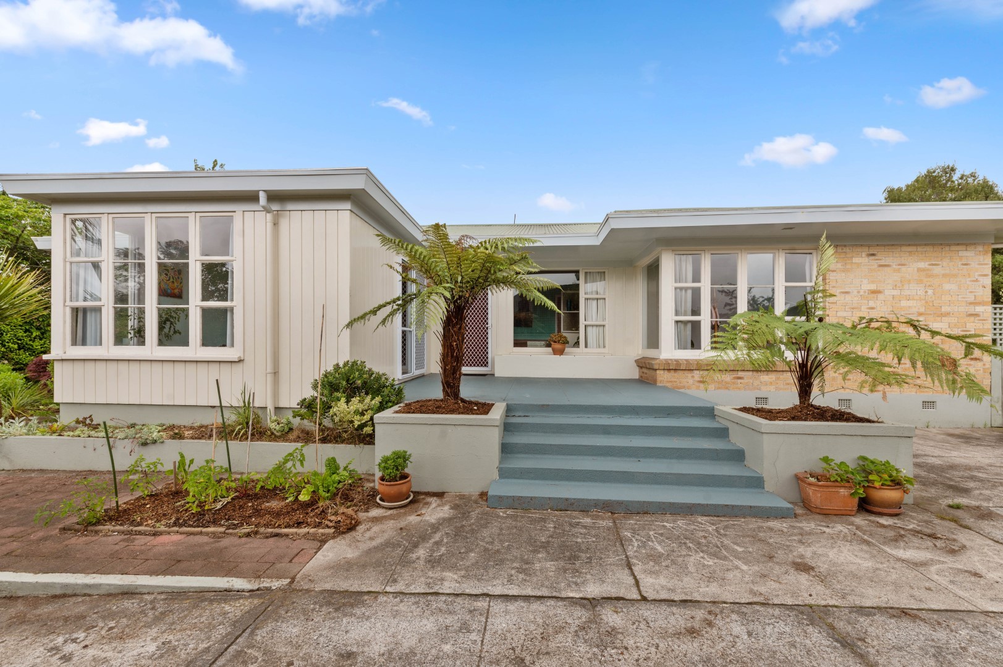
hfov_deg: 96.8
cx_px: 502
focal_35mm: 16
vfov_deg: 73.7
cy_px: 334
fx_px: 445
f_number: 8
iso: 100
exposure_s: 1/125
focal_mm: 16
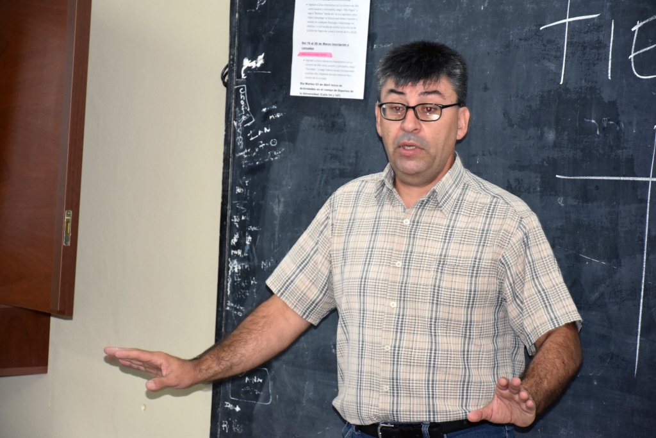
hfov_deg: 15.2
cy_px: 219
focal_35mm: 135
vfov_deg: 10.2
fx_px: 2460
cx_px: 328
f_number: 5.3
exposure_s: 1/60
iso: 1400
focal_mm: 90
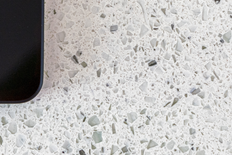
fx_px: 1025
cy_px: -72
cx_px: 113
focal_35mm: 159
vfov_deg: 8.5
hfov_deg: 12.9
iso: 200
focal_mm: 35
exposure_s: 1/125
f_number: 4.5
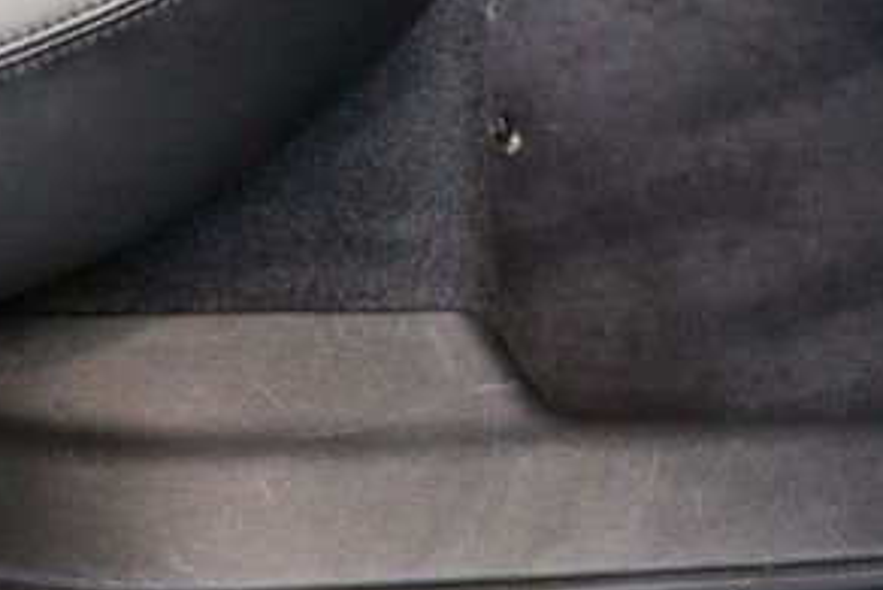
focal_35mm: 79
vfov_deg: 17.1
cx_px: 387
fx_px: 1939
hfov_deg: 25.6
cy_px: 523
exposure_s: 1/60
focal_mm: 18
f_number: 3.5
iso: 9000
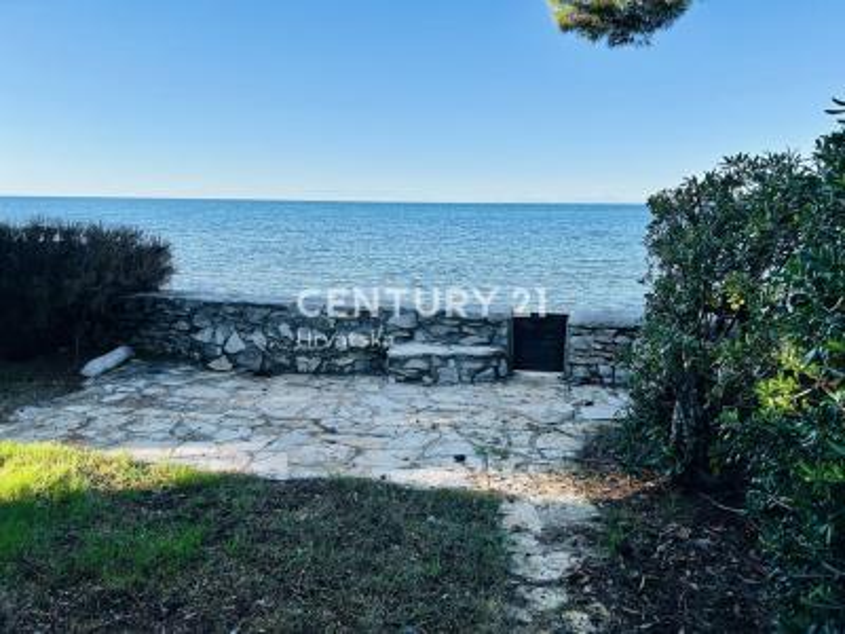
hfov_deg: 67.3
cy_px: 317
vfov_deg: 53.1
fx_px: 635
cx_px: 422
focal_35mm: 26
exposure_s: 1/2123
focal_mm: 5.7
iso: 50
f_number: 1.5
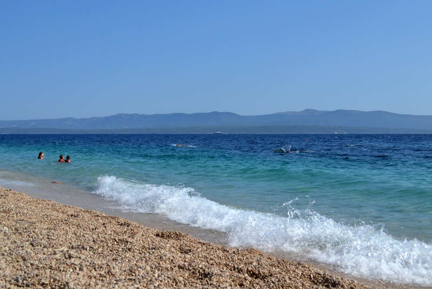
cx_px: 216
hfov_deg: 49.5
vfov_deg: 34.2
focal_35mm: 39
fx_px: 468
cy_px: 144
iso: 400
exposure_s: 1/2000
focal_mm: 26
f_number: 7.1
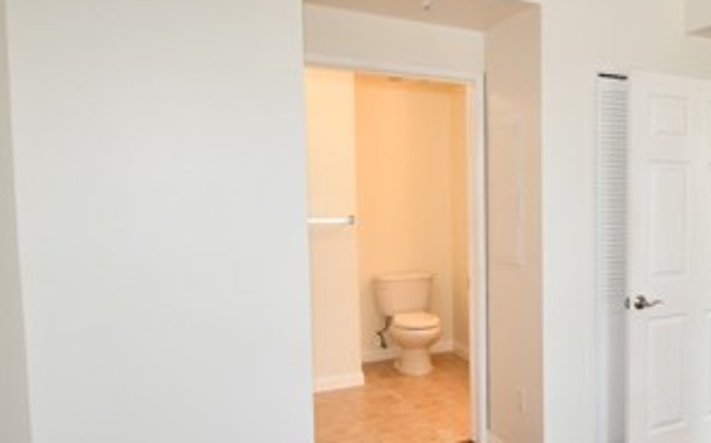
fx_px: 639
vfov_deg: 38.1
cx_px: 670
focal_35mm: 33
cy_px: 265
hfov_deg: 50.0
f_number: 5
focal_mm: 10
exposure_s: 1/100
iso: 200
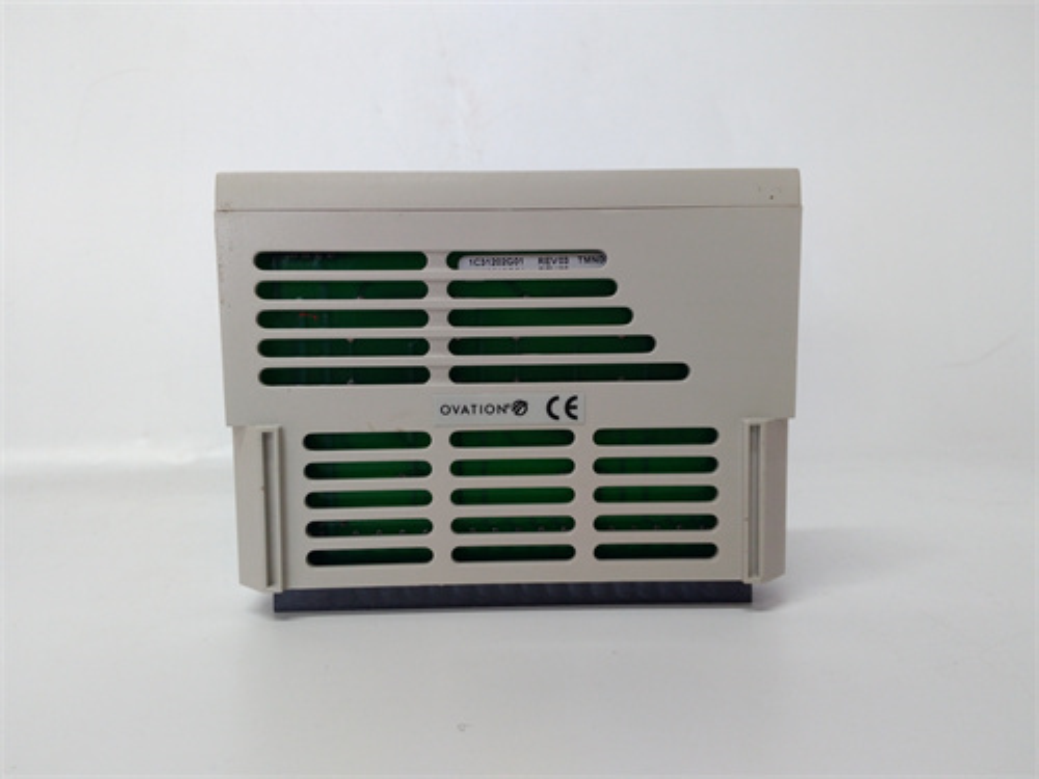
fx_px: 810
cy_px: 390
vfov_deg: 51.4
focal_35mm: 27
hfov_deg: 65.3
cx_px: 520
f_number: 2
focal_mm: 3.79
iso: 144
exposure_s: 1/33
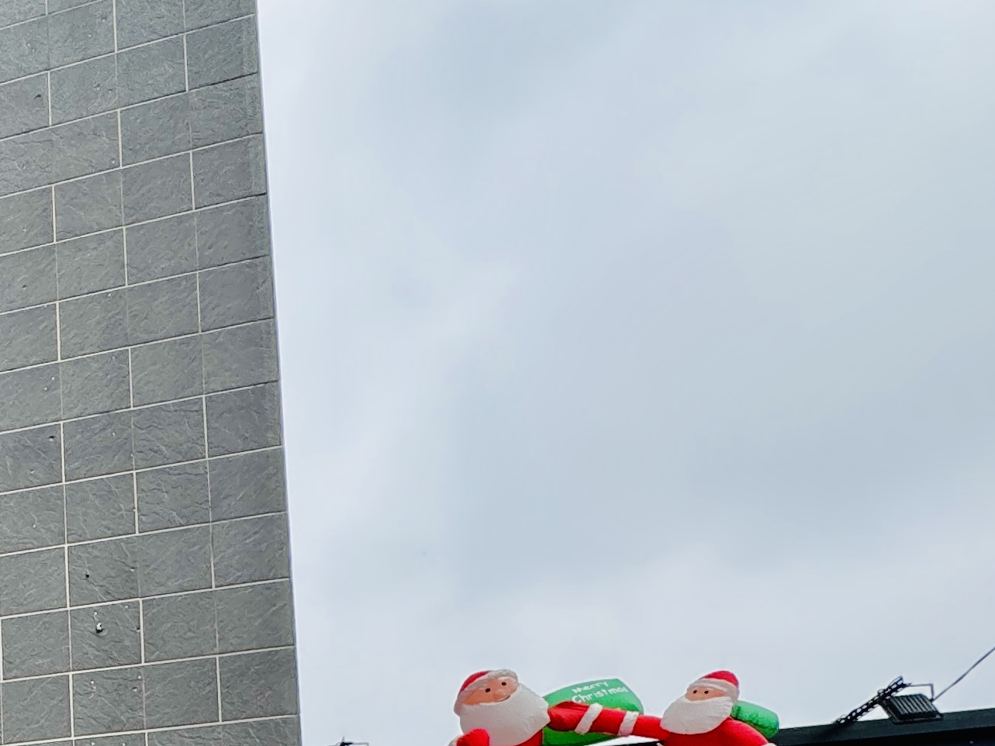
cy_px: 1034
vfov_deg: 26.4
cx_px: -371
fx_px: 1265
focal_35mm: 44
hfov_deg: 30.8
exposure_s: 1/485
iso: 40
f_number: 2.2
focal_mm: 2.22
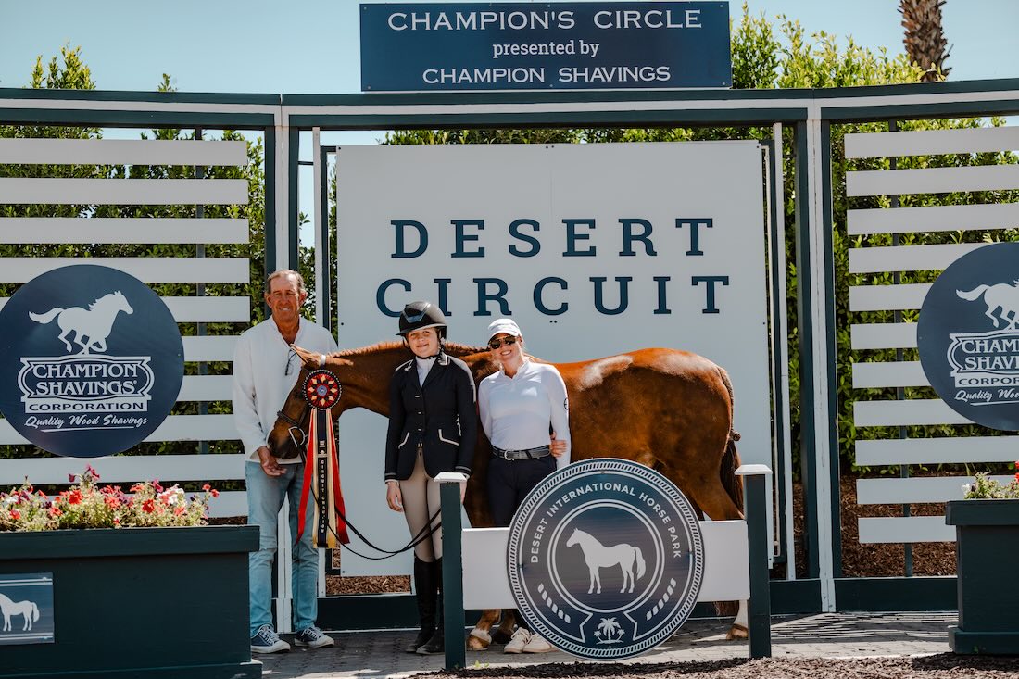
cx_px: 510
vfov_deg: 19.5
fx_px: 1981
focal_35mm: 70
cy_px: 340
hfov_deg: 28.8
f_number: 2.8
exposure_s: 1/1600
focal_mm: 70
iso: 160
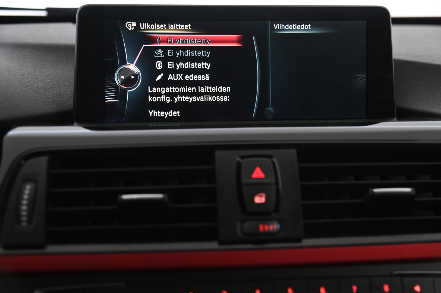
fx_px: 612
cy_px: 146
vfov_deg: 26.9
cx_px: 220
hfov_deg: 39.6
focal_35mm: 50
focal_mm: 50
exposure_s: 1/25
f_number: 4
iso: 2000
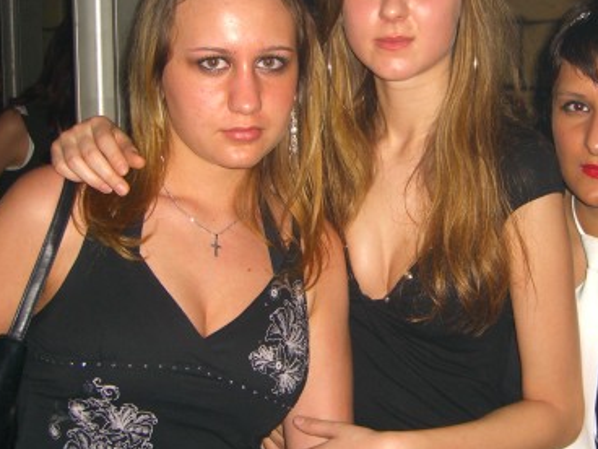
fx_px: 1071
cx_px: 400
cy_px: 145
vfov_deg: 23.5
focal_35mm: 62
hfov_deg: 31.0
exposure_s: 1/60
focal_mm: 7.9
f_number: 2.8
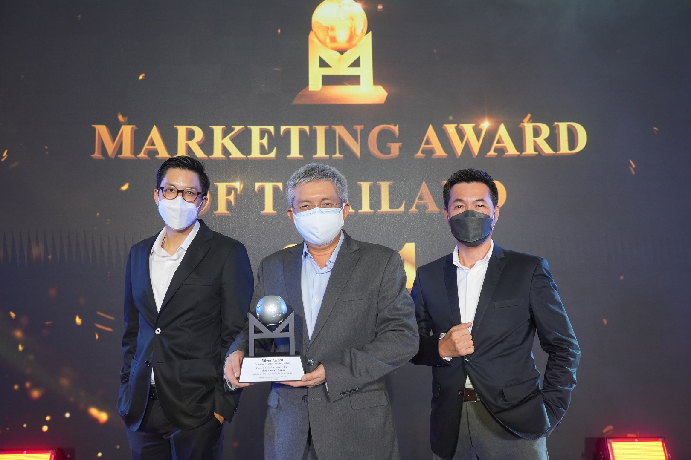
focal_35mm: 32
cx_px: 346
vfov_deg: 41.1
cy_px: 230
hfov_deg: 58.7
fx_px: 614
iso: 1600
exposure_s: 1/80
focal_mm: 32
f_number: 8
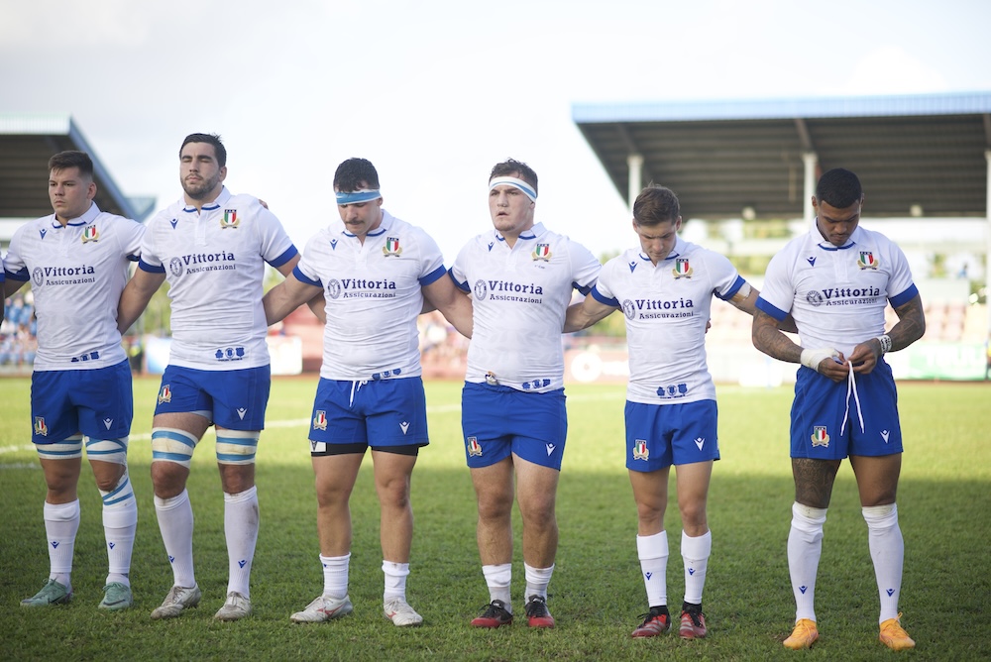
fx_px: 2341
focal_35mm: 85
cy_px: 331
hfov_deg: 23.9
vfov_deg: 16.1
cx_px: 496
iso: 100
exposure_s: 1/800
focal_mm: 85
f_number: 2.2
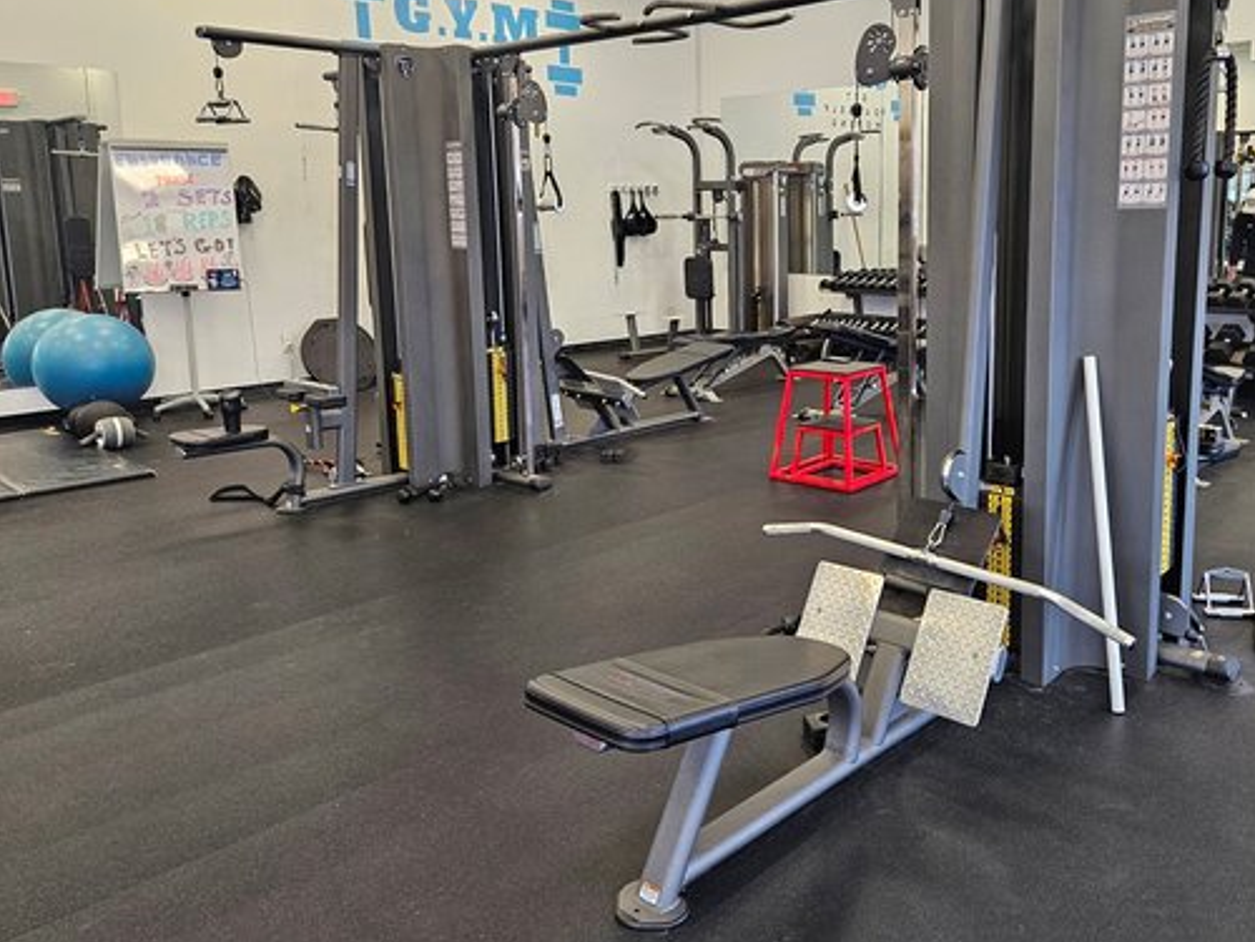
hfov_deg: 60.8
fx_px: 1051
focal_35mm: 29
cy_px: 393
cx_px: 789
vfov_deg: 48.0
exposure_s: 1/120
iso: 250
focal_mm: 5.4
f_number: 1.8
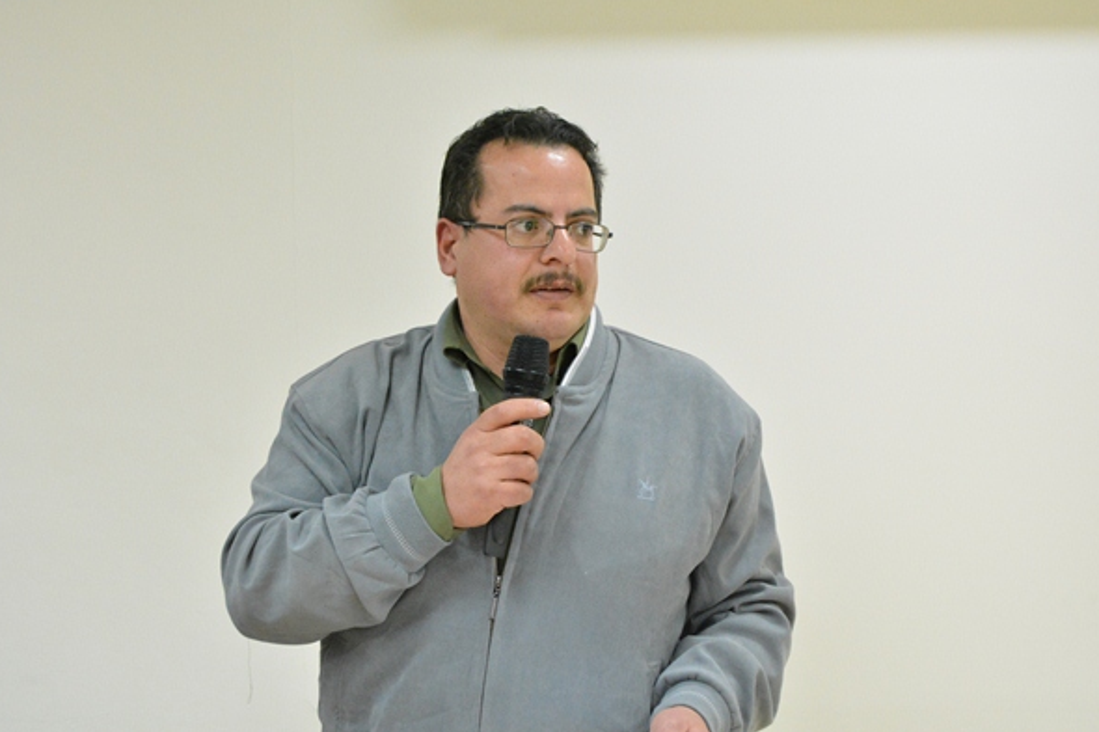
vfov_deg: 15.3
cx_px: 542
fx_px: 2733
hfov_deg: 22.7
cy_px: 351
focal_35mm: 90
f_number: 6.3
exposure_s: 1/160
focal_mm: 55
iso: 5000
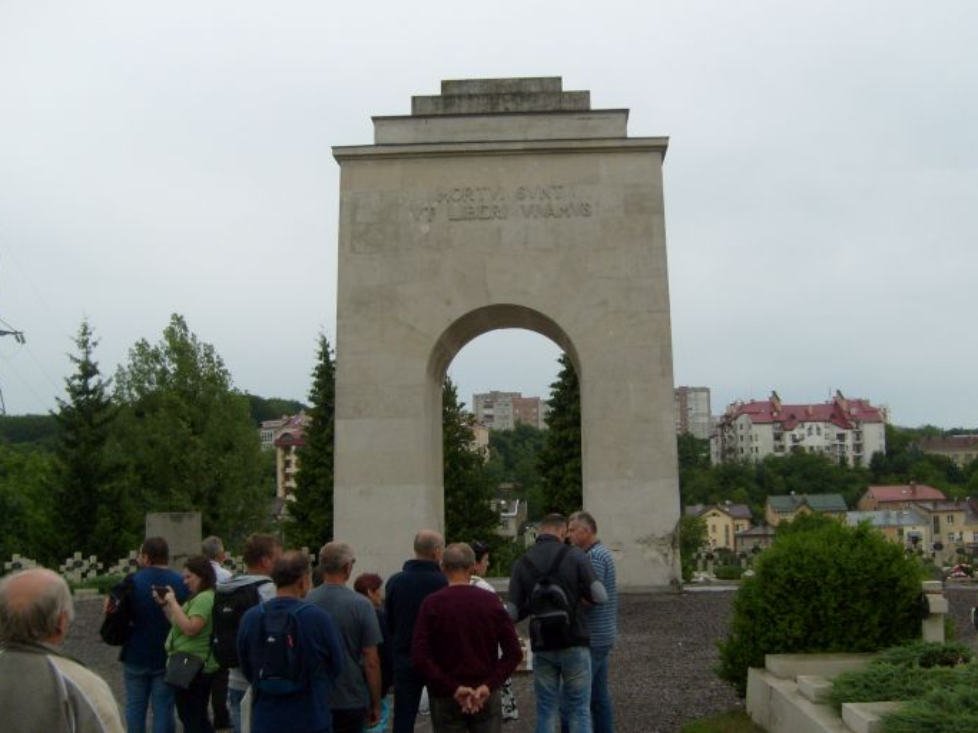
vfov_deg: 35.1
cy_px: 424
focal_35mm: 41
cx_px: 534
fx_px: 1158
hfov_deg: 45.7
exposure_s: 1/90
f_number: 7.1
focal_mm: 5.8
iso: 80
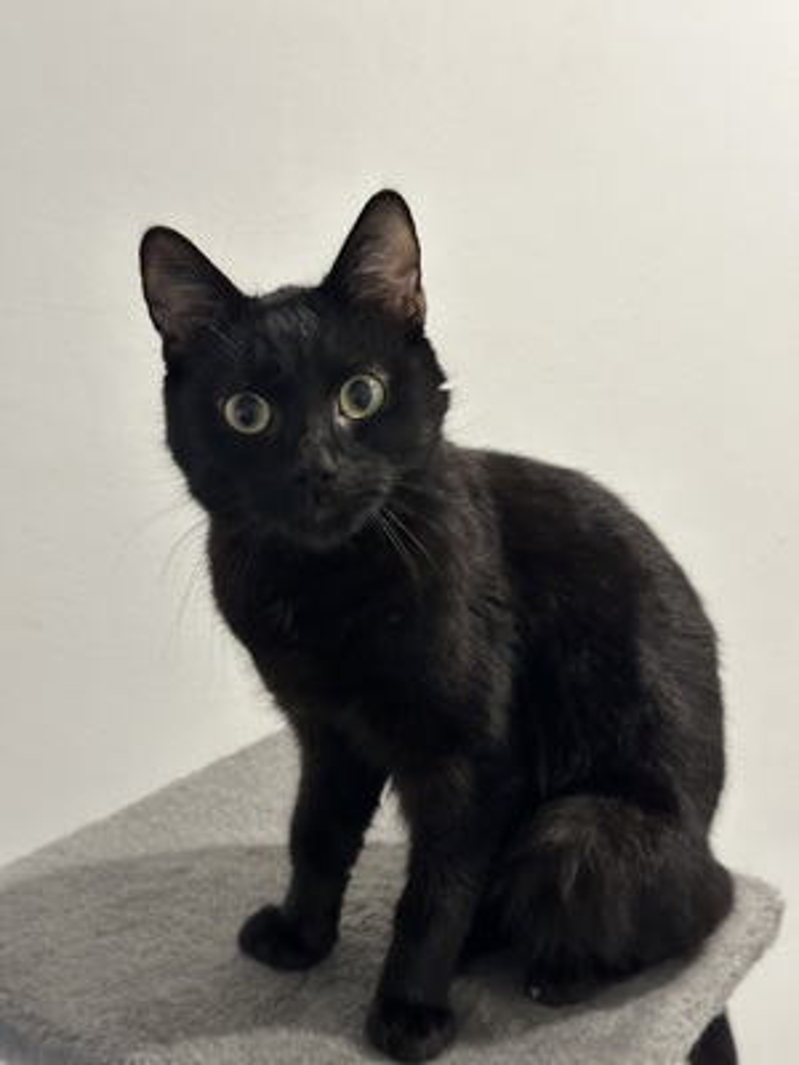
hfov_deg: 30.3
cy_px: 532
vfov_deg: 39.7
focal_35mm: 48
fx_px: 1477
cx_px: 400
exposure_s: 1/33
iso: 200
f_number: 1.78
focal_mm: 6.86
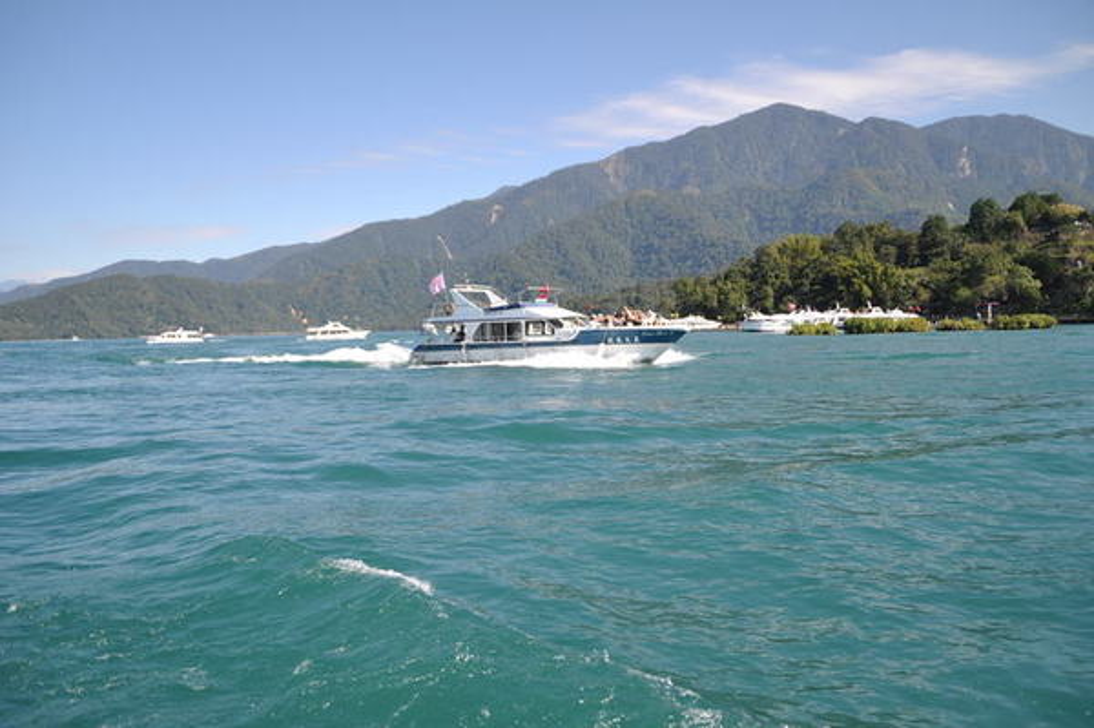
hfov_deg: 57.3
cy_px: 364
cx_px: 547
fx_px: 1002
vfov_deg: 39.9
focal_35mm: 33
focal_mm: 22
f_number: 3.5
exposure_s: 1/800
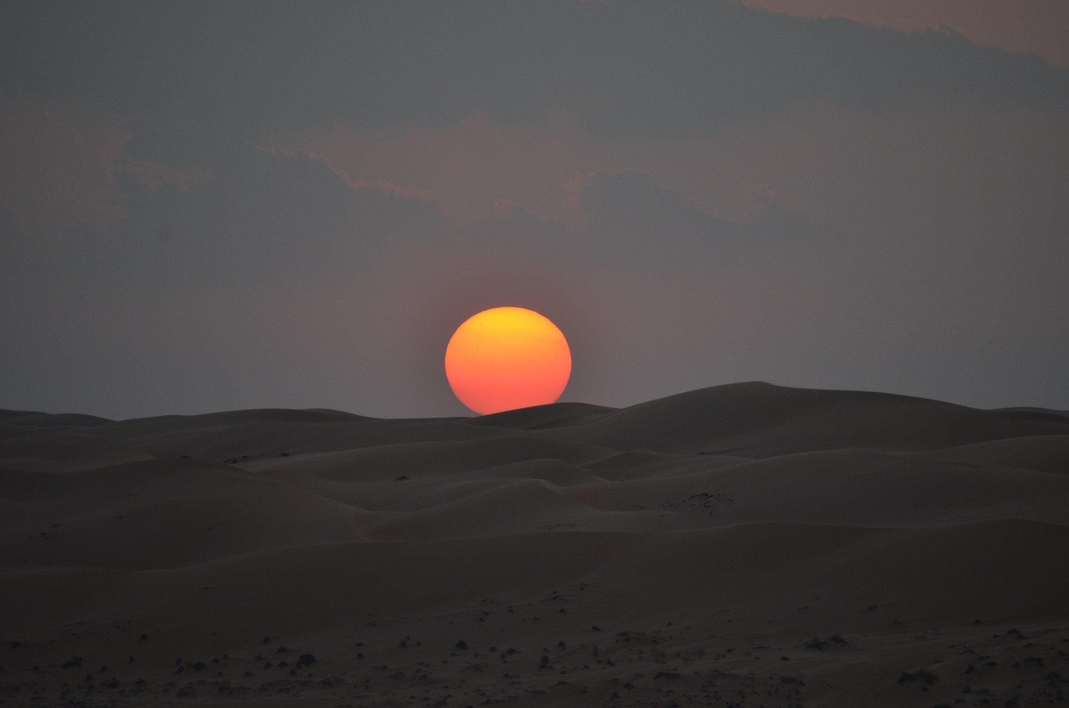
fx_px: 12444
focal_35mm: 420
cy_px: 354
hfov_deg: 4.9
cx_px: 534
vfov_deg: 3.3
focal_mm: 280
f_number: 5.6
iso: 400
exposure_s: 1/400
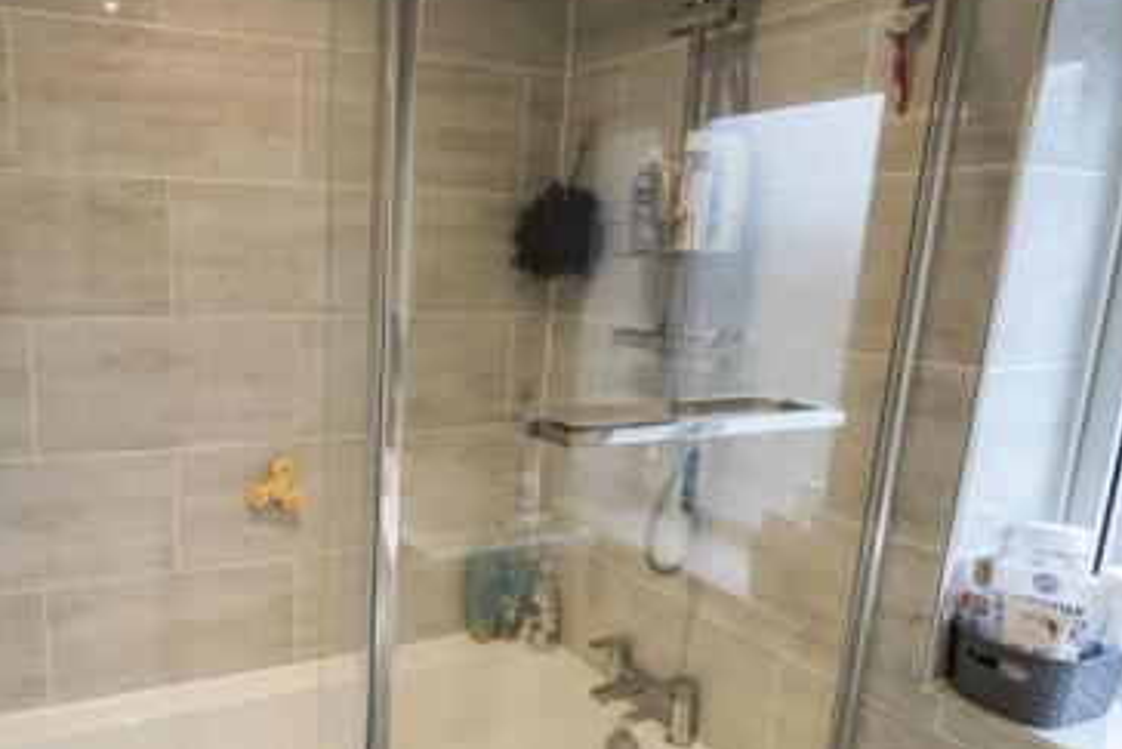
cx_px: 341
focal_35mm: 27
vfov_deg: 47.8
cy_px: 430
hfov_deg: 64.9
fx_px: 842
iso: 2500
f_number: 4
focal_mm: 10
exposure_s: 1/160
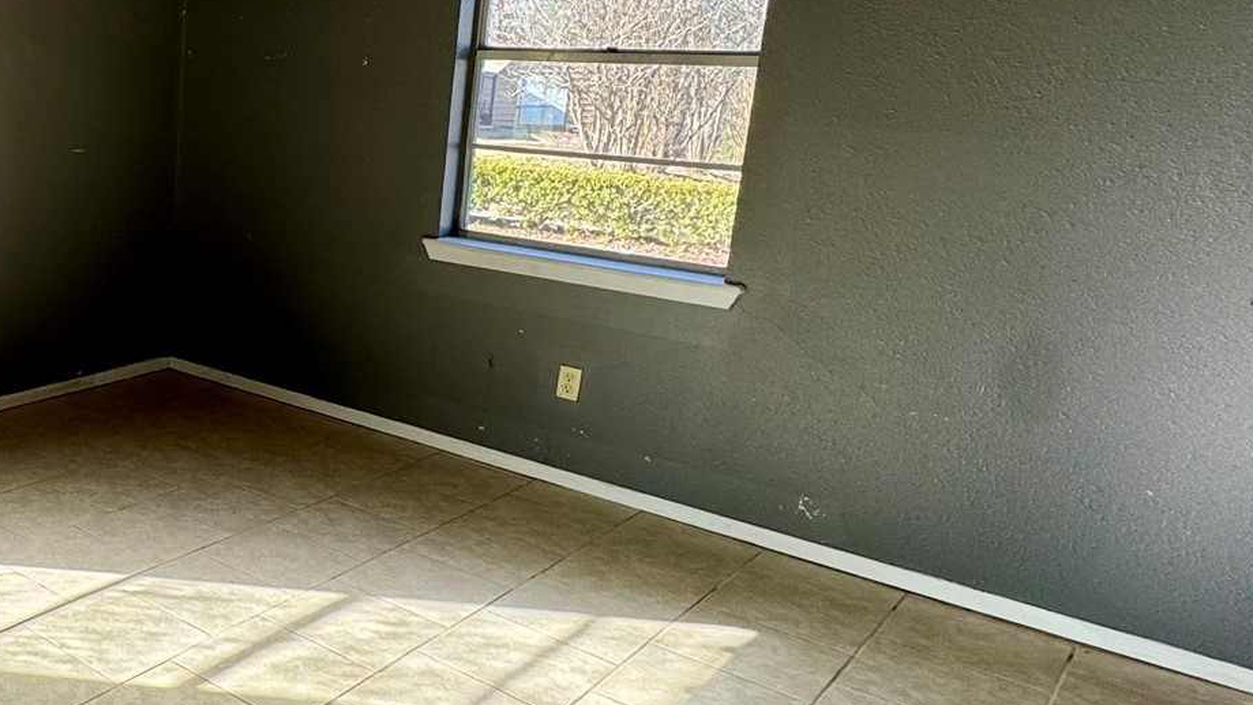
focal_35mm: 34
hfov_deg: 47.4
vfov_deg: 34.5
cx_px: -19
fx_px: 1130
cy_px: 274
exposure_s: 1/99
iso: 64
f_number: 2.2
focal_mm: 2.22
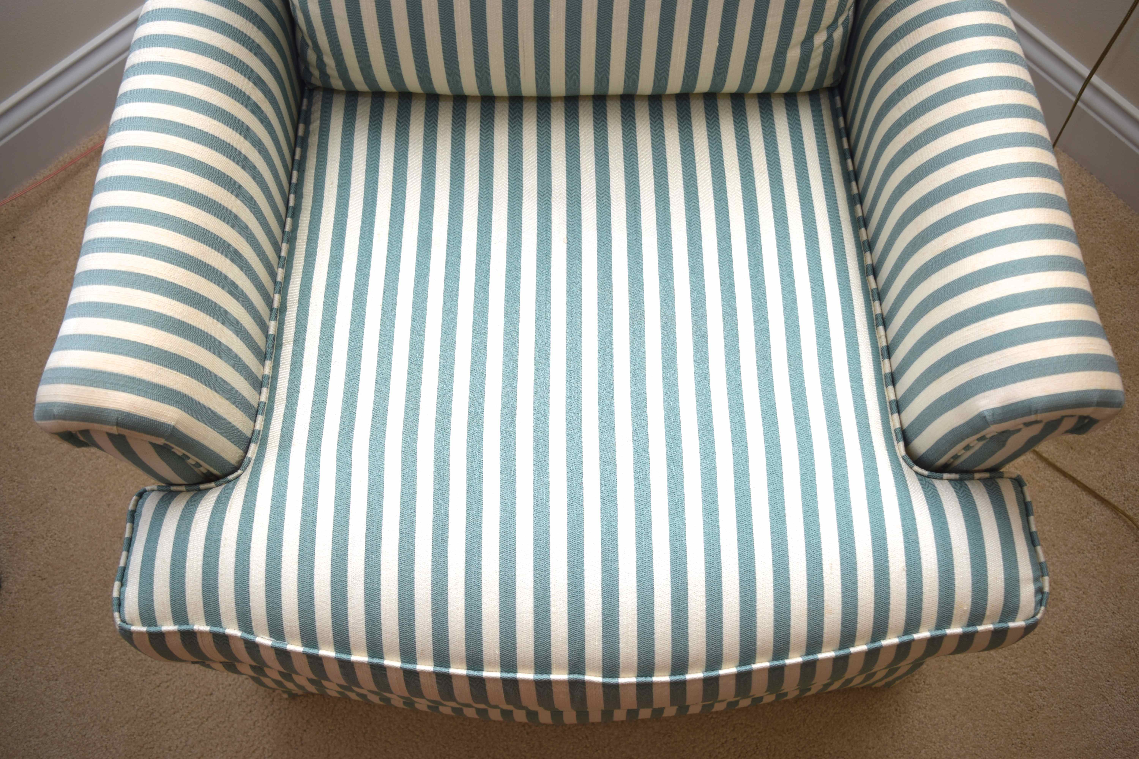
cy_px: 380
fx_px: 1044
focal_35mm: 33
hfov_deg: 57.2
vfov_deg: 40.0
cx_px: 570
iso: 100
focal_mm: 22
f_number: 3.8
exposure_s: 1/60
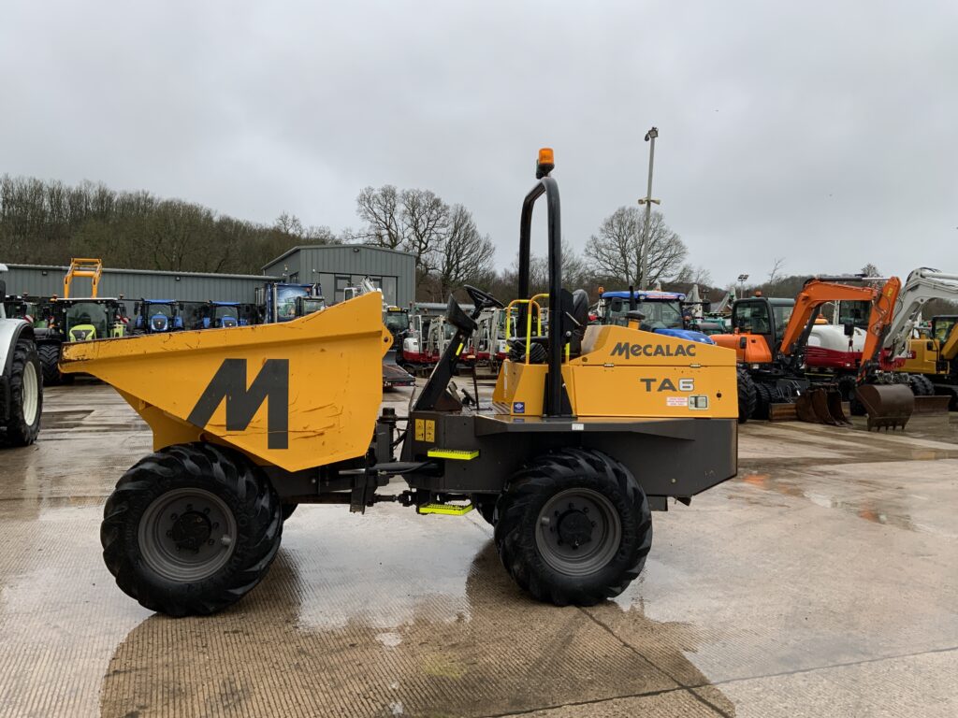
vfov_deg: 48.2
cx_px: 479
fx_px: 803
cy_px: 359
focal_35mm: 29
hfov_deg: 61.7
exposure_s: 1/122
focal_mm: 3
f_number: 1.8
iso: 20
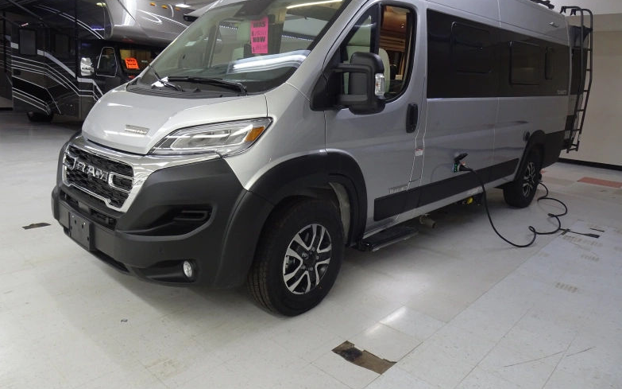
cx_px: 311
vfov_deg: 47.3
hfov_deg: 70.4
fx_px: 441
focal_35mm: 26
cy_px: 158
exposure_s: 1/30
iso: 200
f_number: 3.5
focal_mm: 4.1
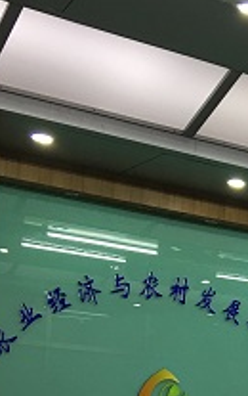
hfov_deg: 13.9
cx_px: 368
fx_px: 959
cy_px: 400
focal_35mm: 89
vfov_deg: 22.3
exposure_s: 1/17
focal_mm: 4.15
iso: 40
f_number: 2.2
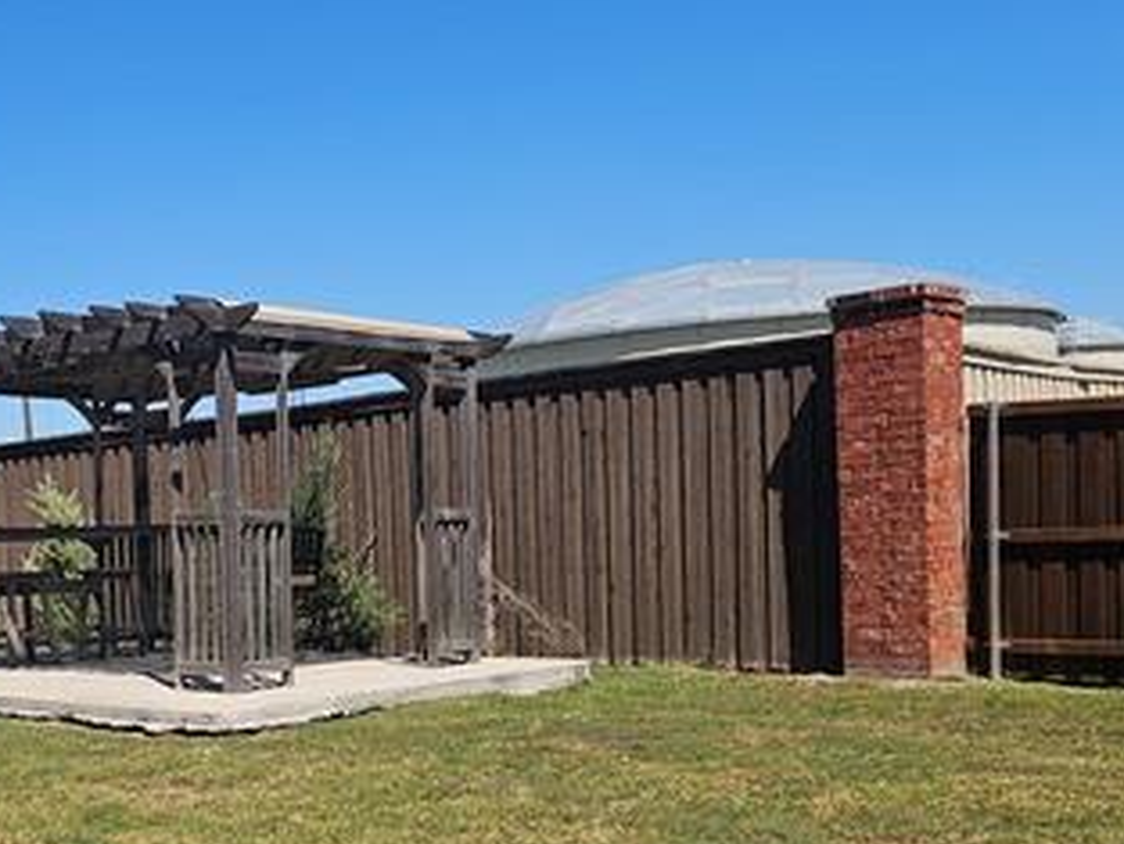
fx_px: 1527
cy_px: 603
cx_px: 294
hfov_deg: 39.4
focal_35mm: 47
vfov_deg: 30.5
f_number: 1.7
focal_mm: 6.3
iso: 10
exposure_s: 1/955
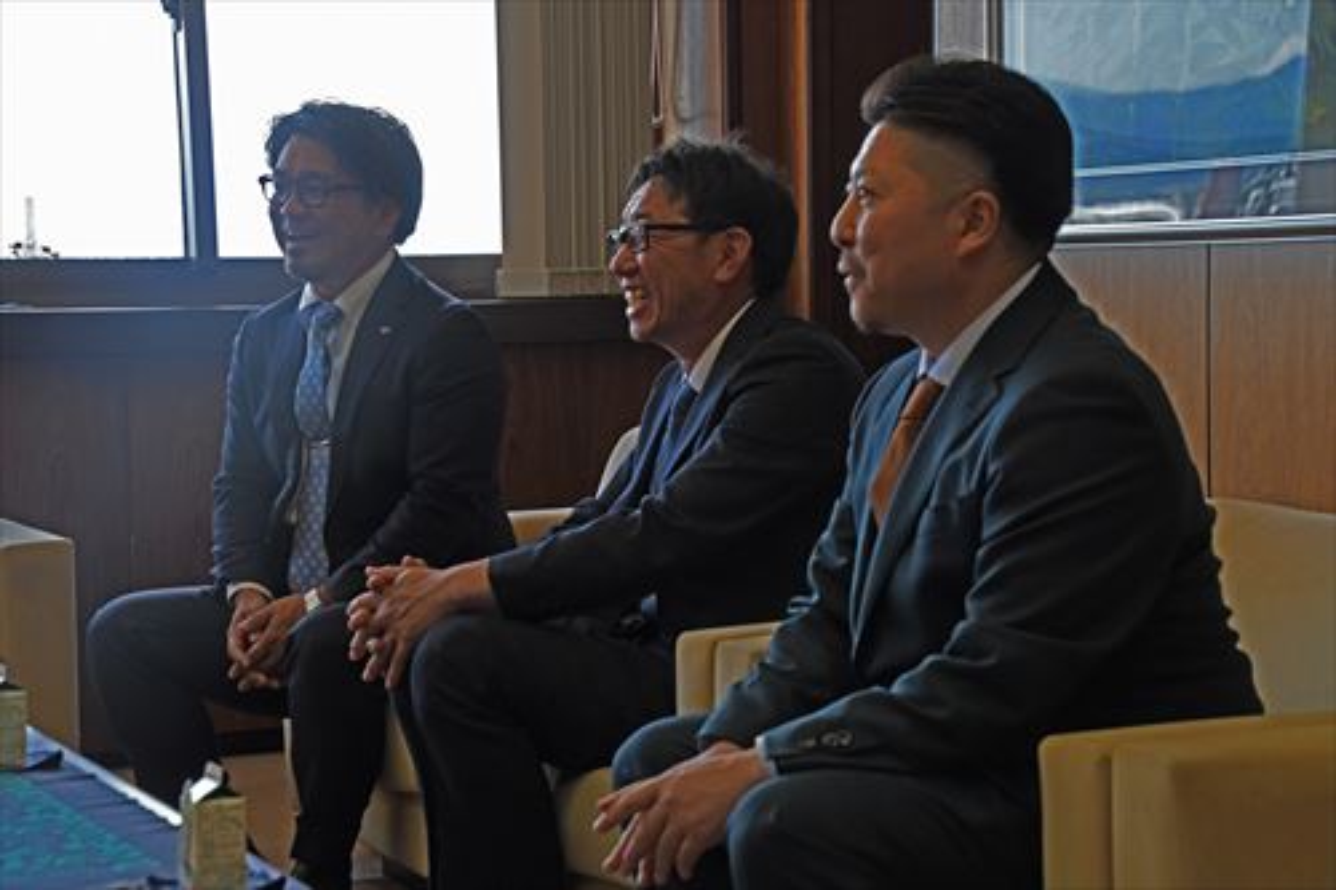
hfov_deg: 23.4
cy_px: 445
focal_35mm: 87
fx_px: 3227
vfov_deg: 15.7
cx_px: 668
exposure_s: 1/250
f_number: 8
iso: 1600
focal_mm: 58
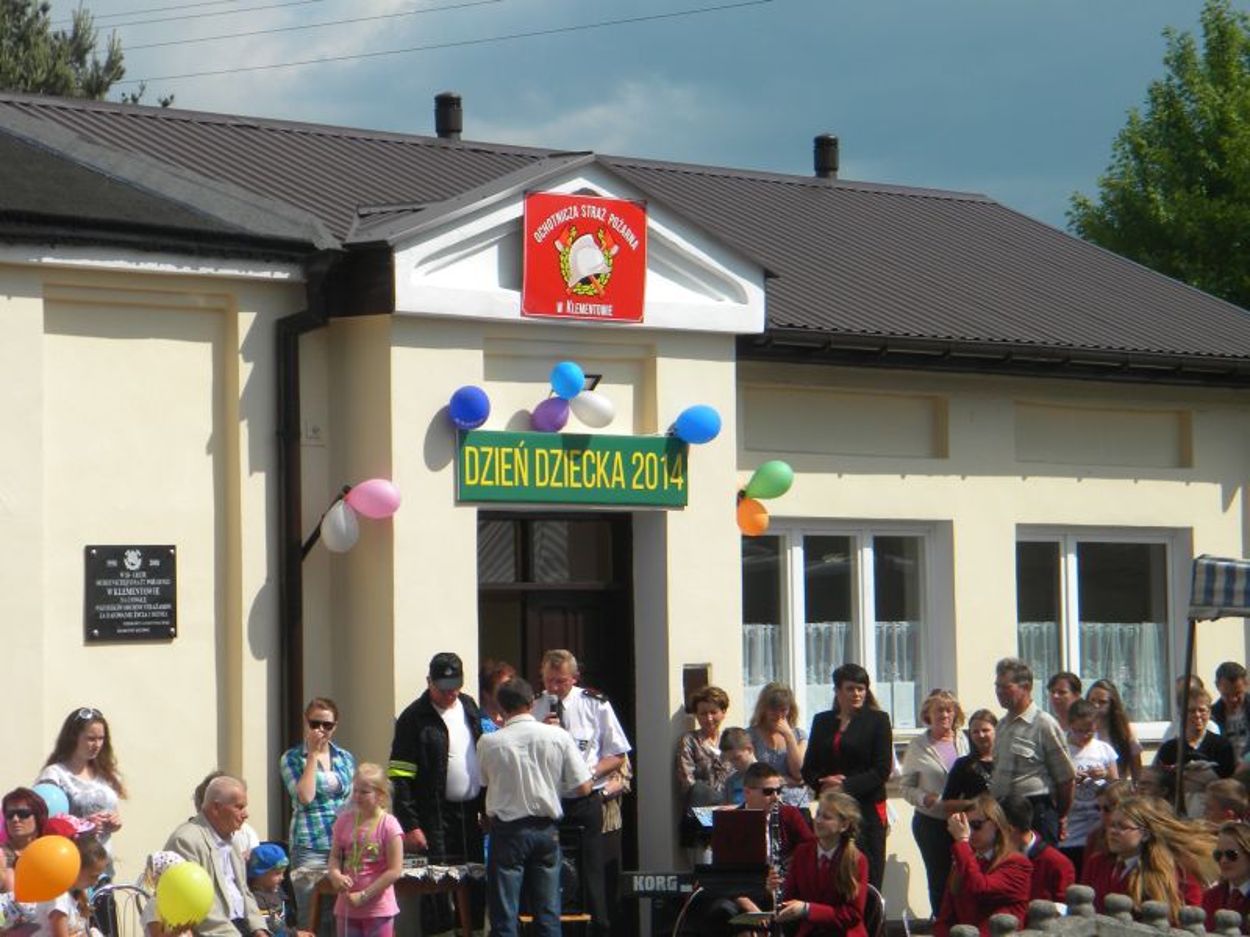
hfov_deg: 18.7
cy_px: 468
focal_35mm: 105
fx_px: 3792
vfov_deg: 14.1
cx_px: 625
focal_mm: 19
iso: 80
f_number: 9.4
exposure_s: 1/250
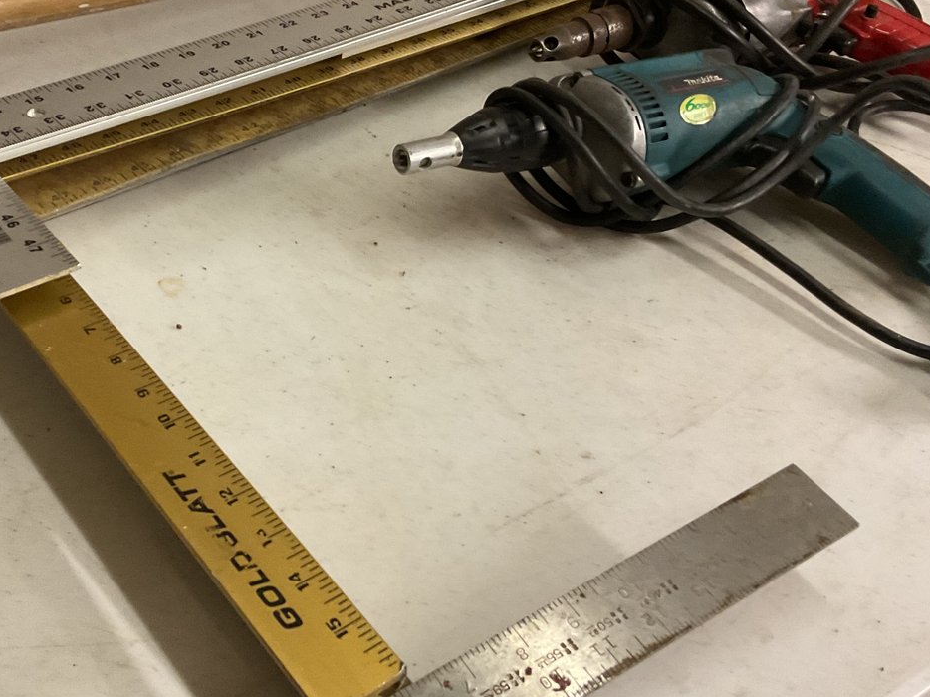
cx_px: 320
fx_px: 1262
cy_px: 291
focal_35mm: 47
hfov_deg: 40.0
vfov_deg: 30.8
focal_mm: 3
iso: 250
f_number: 1.8
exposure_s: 1/60
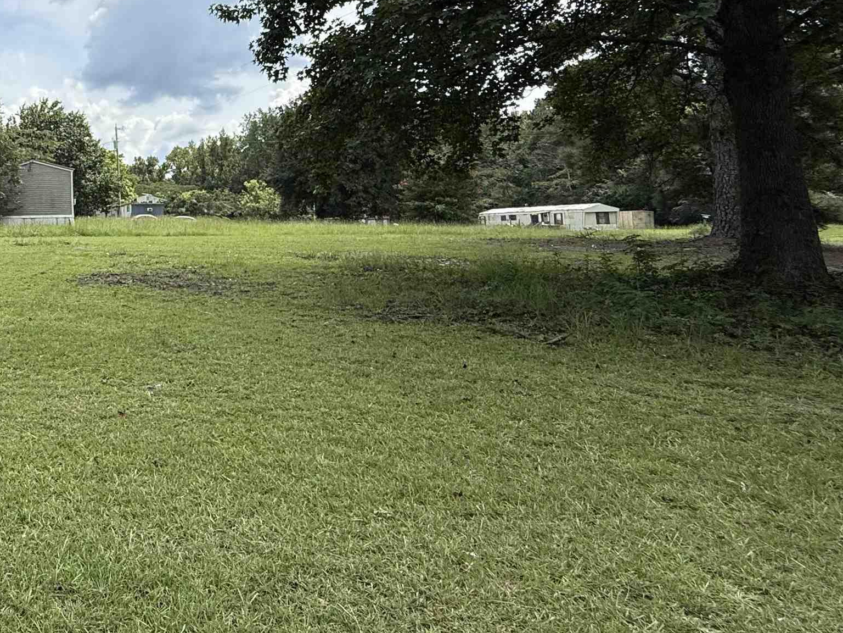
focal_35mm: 28
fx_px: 682
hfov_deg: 52.1
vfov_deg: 48.3
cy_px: 176
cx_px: 21
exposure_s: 1/1848
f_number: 2.2
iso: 50
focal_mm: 2.22
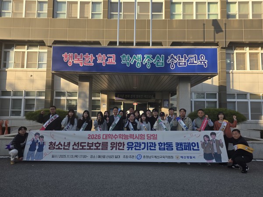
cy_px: 98
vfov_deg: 58.9
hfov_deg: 73.9
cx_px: 132
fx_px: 175
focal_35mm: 23
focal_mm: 6.25
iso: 80
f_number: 1.7
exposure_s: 1/1973
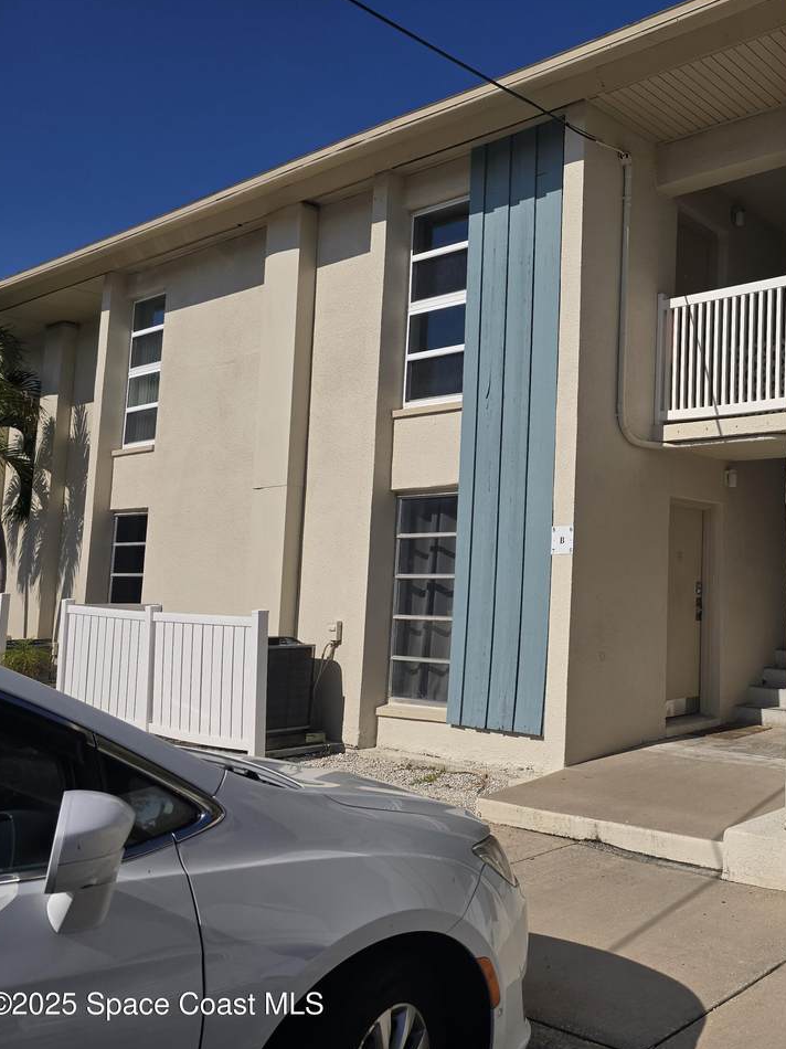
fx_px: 939
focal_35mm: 31
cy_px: 522
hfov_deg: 42.1
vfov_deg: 58.4
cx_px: 693
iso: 12
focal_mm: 6.3
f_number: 1.7
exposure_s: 1/2140
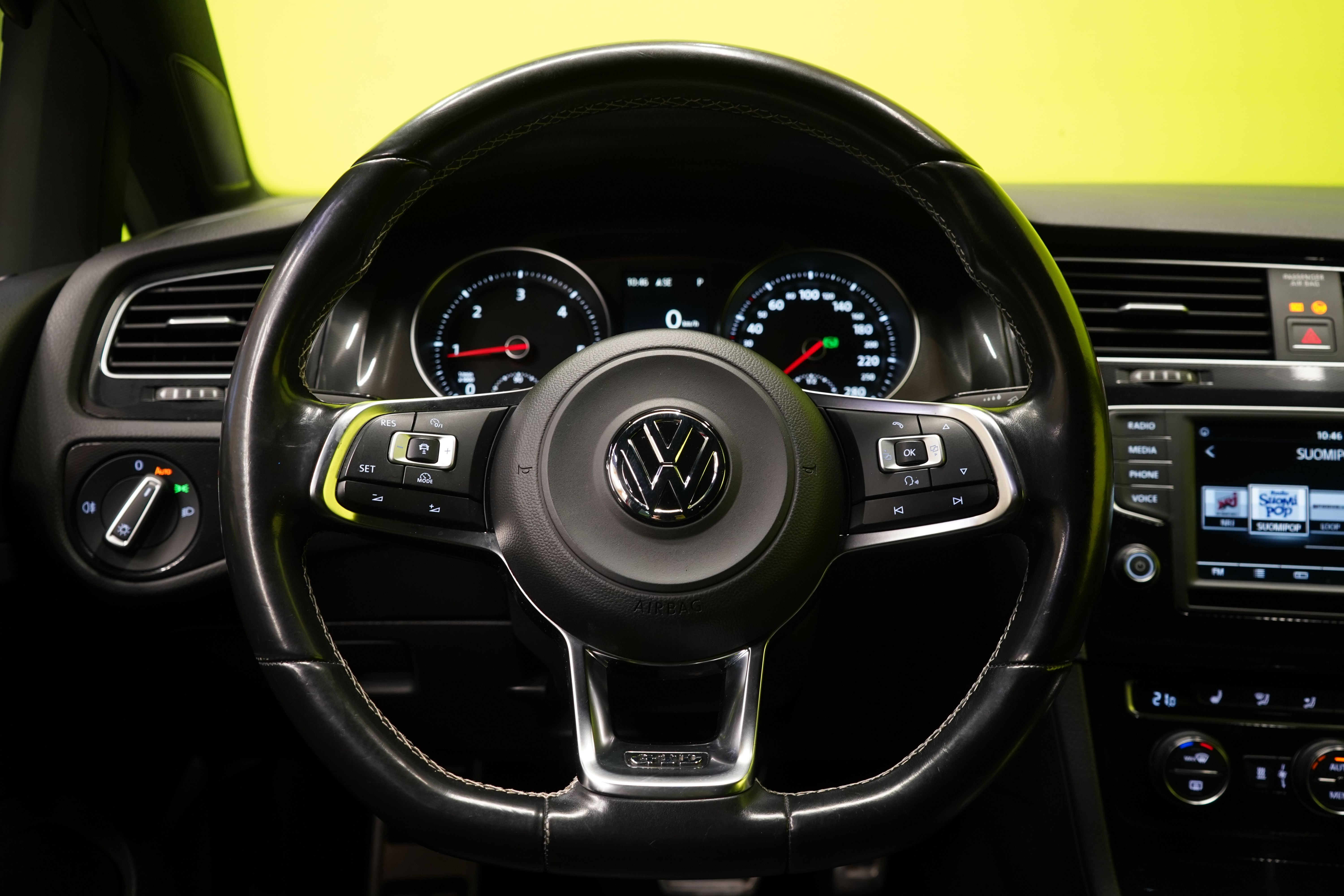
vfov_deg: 41.1
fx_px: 1195
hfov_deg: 58.7
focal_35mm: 32
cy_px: 448
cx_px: 672
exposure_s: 1/20
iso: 1250
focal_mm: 32
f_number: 5.6
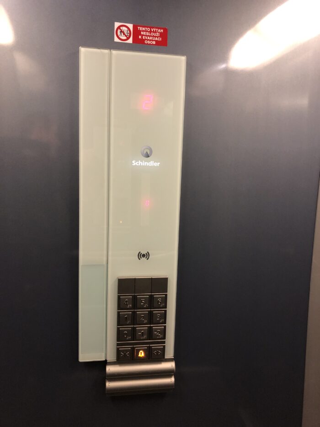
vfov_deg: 63.4
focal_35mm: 28
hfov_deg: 49.8
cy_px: 214
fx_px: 345
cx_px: 160
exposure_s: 1/15
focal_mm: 3.99
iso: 100
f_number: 1.8
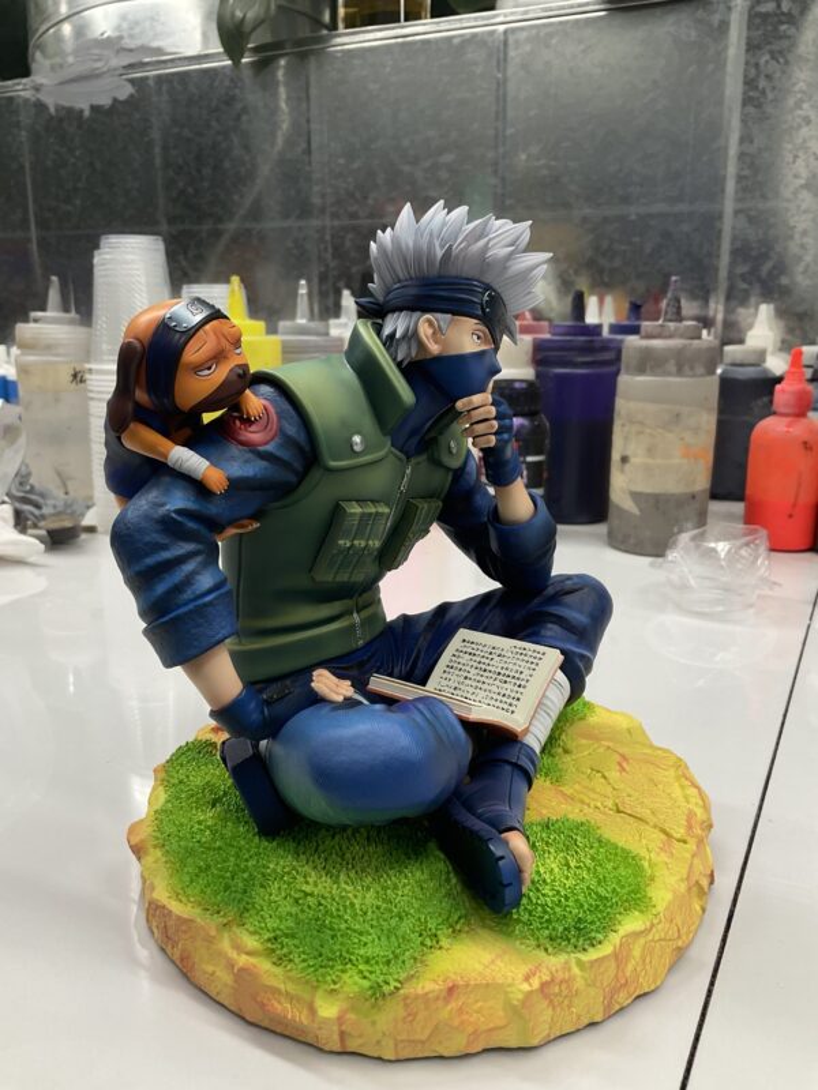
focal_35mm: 29
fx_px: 914
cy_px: 545
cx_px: 409
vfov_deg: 61.7
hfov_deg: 48.2
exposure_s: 1/100
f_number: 1.8
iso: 40
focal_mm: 3
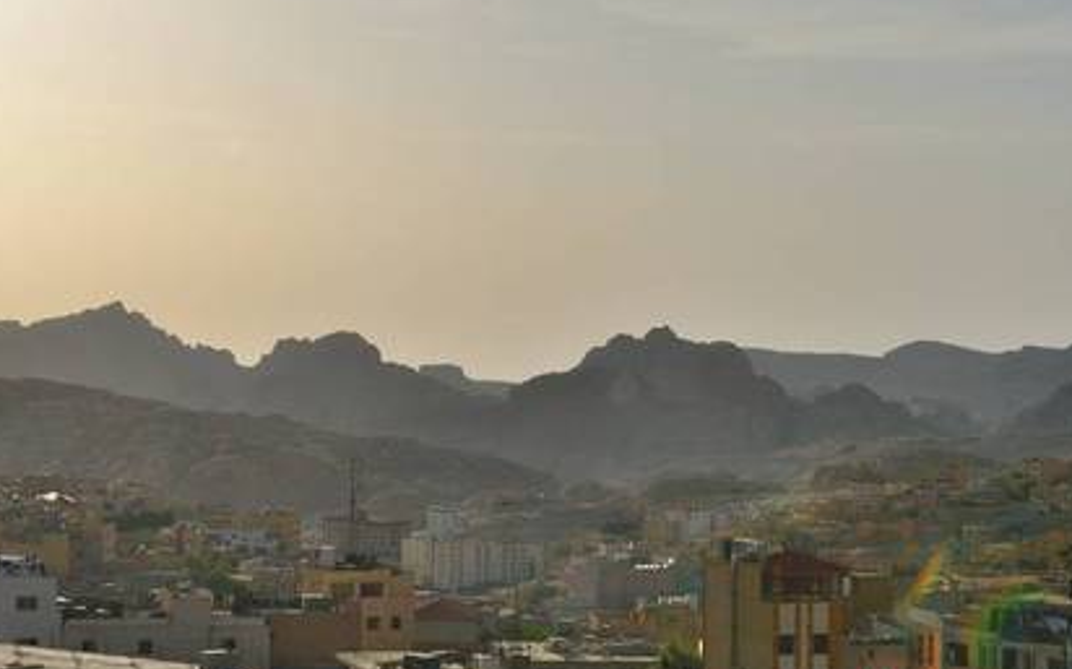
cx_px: 435
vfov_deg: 15.7
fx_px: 2424
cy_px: 228
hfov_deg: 24.9
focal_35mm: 83
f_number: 11
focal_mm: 32
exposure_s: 1/320
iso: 125
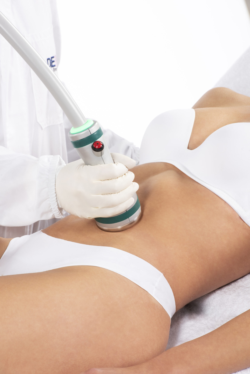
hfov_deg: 6.9
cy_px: 187
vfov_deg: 10.3
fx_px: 2081
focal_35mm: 200
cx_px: 125
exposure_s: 1/125
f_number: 16
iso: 100
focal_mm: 200
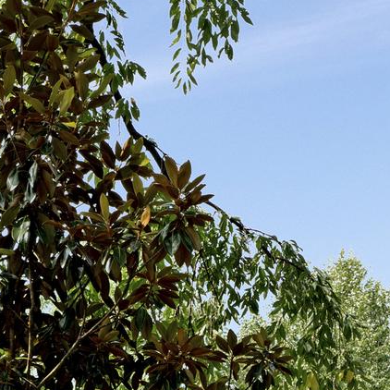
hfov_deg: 17.6
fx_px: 1262
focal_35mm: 99
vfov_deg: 16.5
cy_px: 527
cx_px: 164
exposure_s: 1/60
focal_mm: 24
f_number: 8
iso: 100
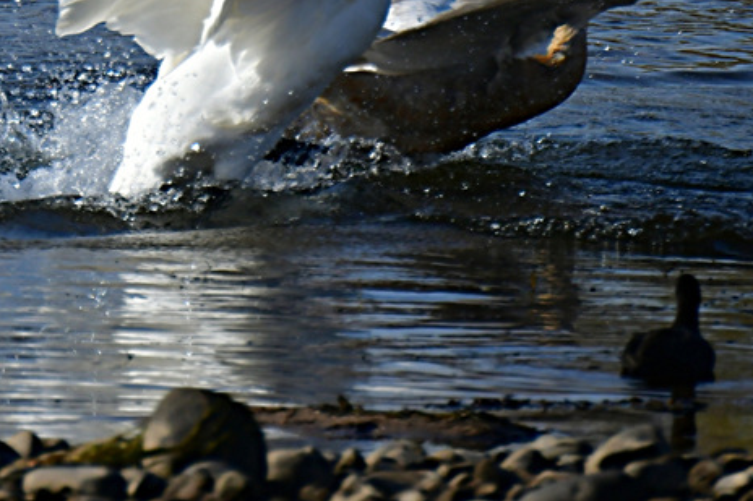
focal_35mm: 1379
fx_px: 28832
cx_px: -352
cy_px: -230
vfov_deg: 1.0
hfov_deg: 1.5
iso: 200
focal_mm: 400
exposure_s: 1/2000
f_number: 5.6
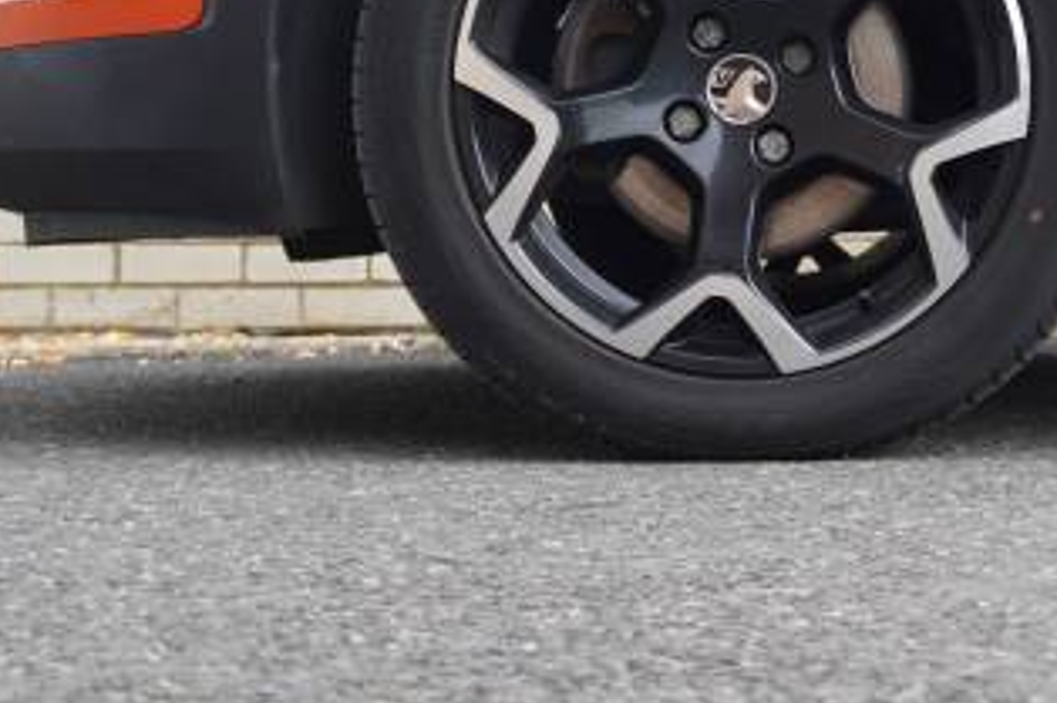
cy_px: 0
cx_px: 633
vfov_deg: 12.6
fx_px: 3140
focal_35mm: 107
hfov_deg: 19.1
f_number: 5
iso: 250
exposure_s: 1/160
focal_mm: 35
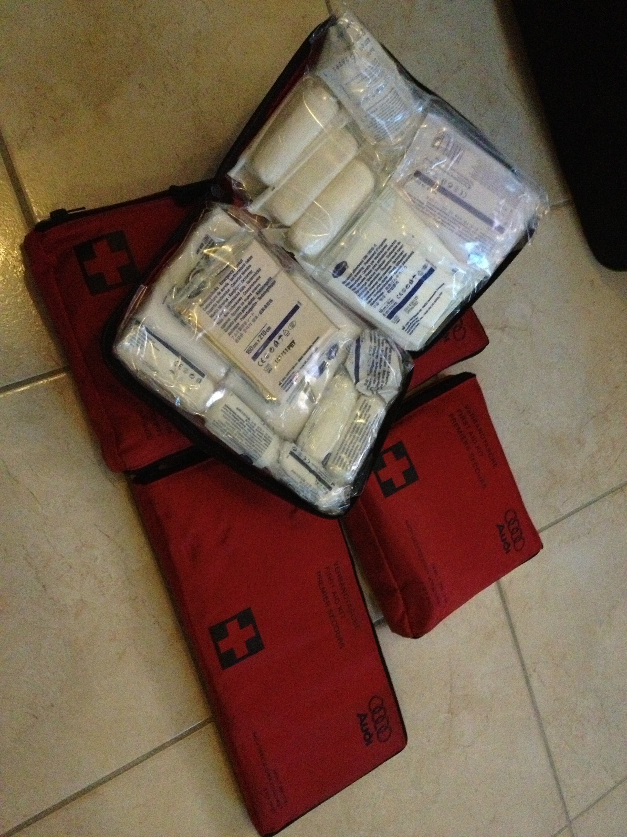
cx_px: 314
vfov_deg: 52.6
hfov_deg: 40.7
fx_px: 845
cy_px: 418
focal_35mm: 35
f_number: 2.4
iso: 800
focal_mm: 4.28
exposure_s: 1/15
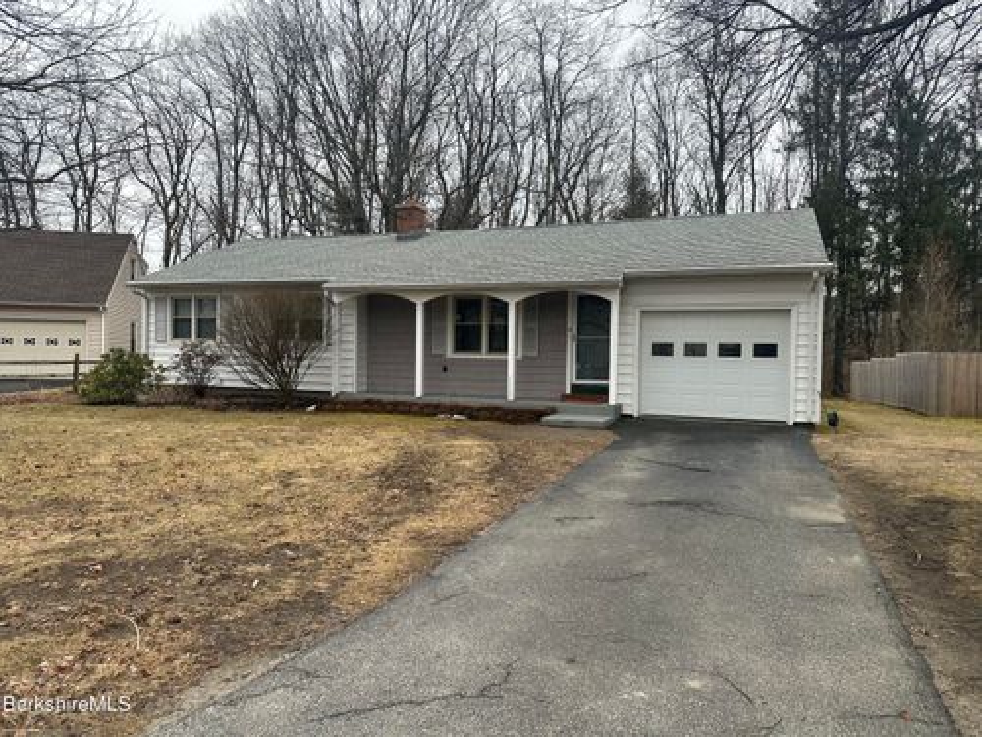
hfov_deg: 71.6
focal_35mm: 24
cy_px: 368
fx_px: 681
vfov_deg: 56.8
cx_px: 491
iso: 80
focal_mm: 6.86
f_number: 1.78
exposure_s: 1/663
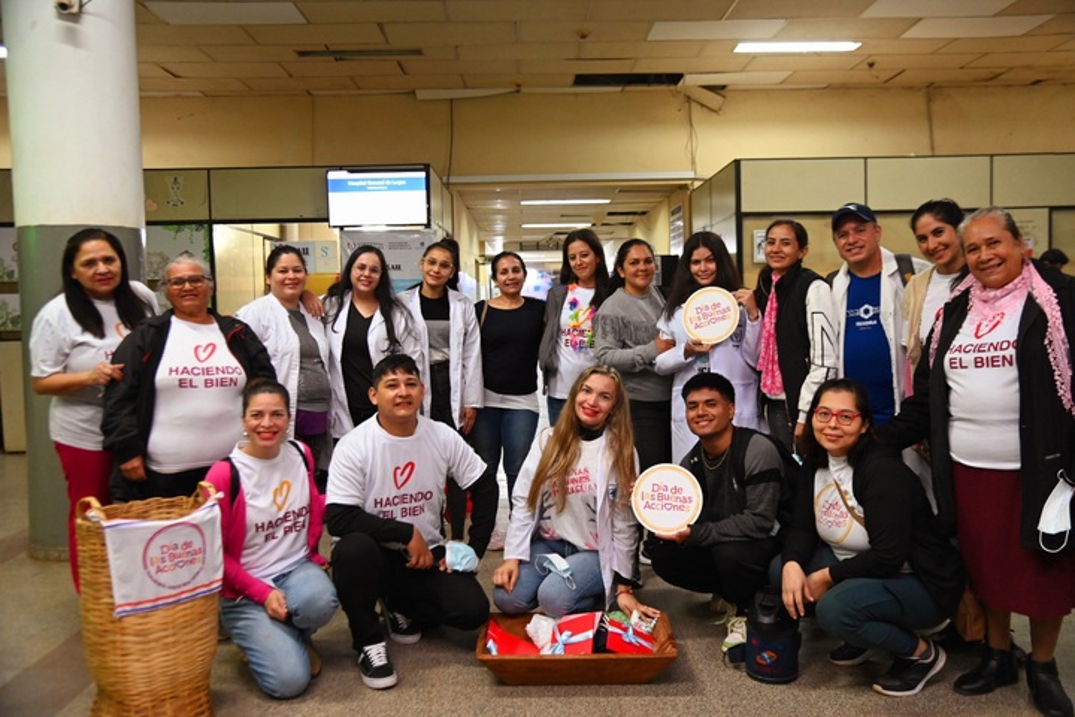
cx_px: 538
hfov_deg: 60.3
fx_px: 926
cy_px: 358
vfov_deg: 42.3
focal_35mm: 31
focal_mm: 31
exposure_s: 1/80
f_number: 4
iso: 3200
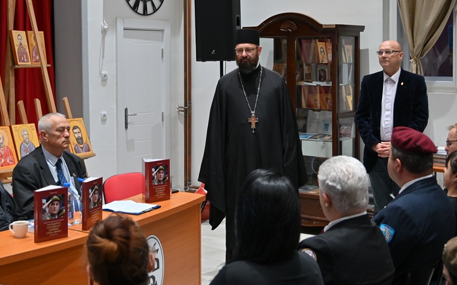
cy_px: 73
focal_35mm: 60
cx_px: 203
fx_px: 747
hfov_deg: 34.0
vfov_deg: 21.4
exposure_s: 1/50
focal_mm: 33
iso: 320
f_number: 4
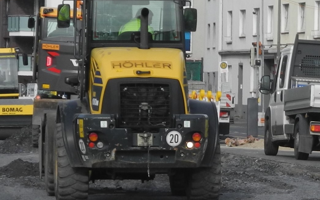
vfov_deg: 3.5
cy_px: 246
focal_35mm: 372
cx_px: 369
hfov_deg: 5.6
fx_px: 3244
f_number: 4.5
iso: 100
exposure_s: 1/500
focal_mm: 22.5
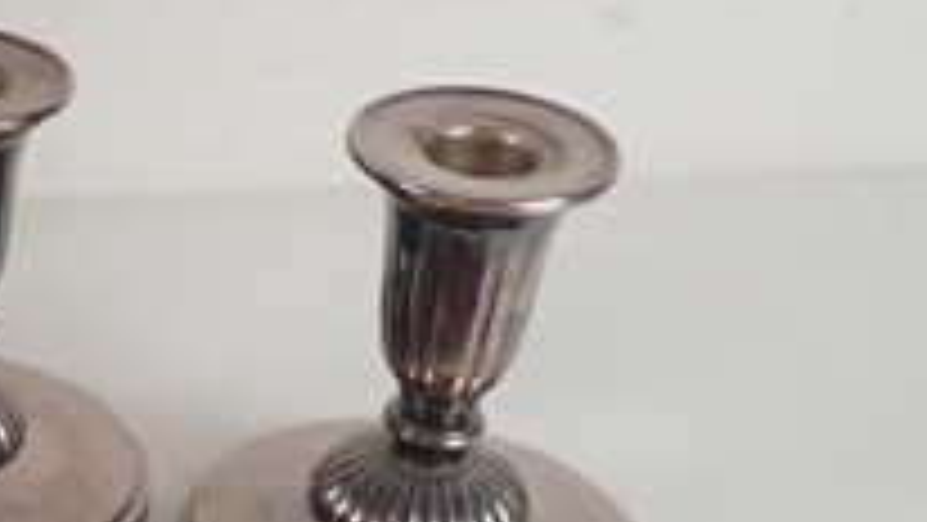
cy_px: 576
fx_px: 2606
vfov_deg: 11.3
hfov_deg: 18.6
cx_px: -320
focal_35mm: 106
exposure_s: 1/125
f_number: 2
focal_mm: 4.5
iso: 200
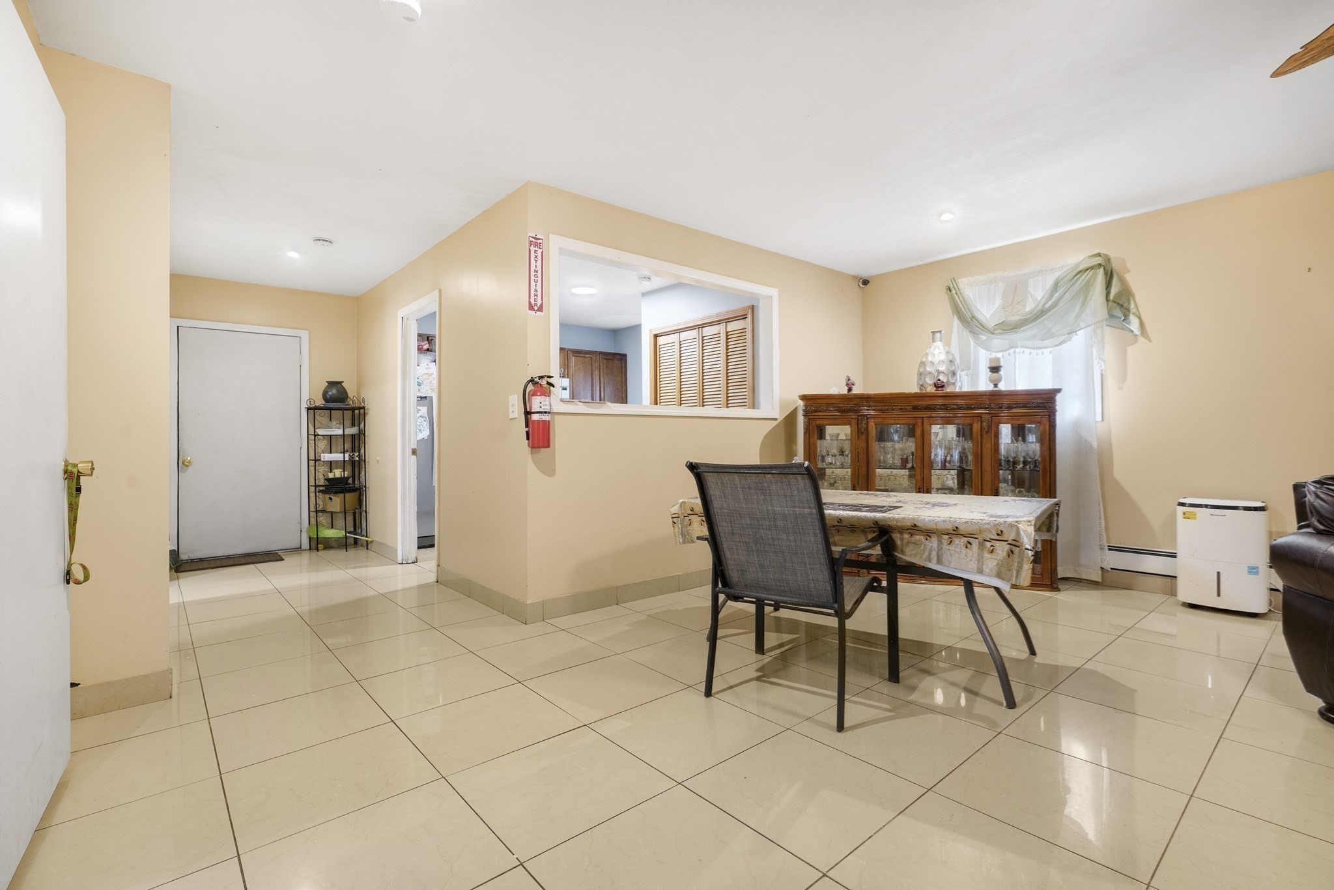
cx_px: 667
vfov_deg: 73.8
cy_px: 445
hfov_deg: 96.7
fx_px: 593
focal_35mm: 16
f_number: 8
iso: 320
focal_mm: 16
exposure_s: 1/3
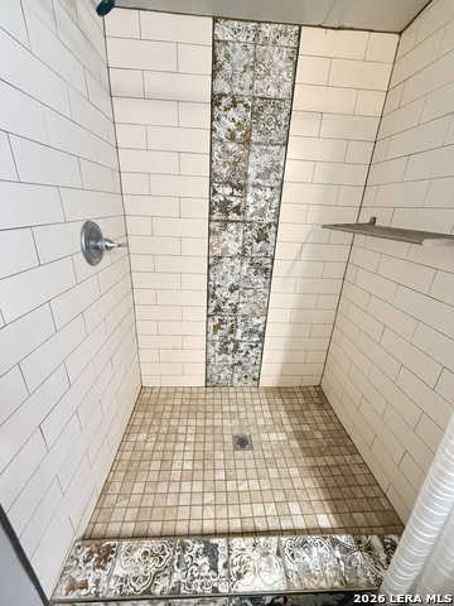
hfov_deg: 85.7
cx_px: 227
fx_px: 245
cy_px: 303
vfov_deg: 102.1
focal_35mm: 14
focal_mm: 2.22
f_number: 2.2
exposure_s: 1/60
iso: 400
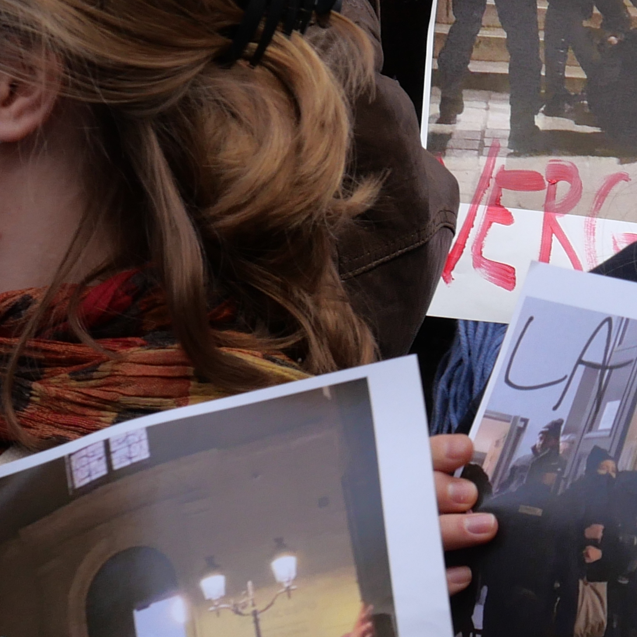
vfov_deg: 6.0
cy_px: 201
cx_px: 382
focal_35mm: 294
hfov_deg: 6.0
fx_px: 6121
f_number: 5.6
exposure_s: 1/250
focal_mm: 35
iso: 200
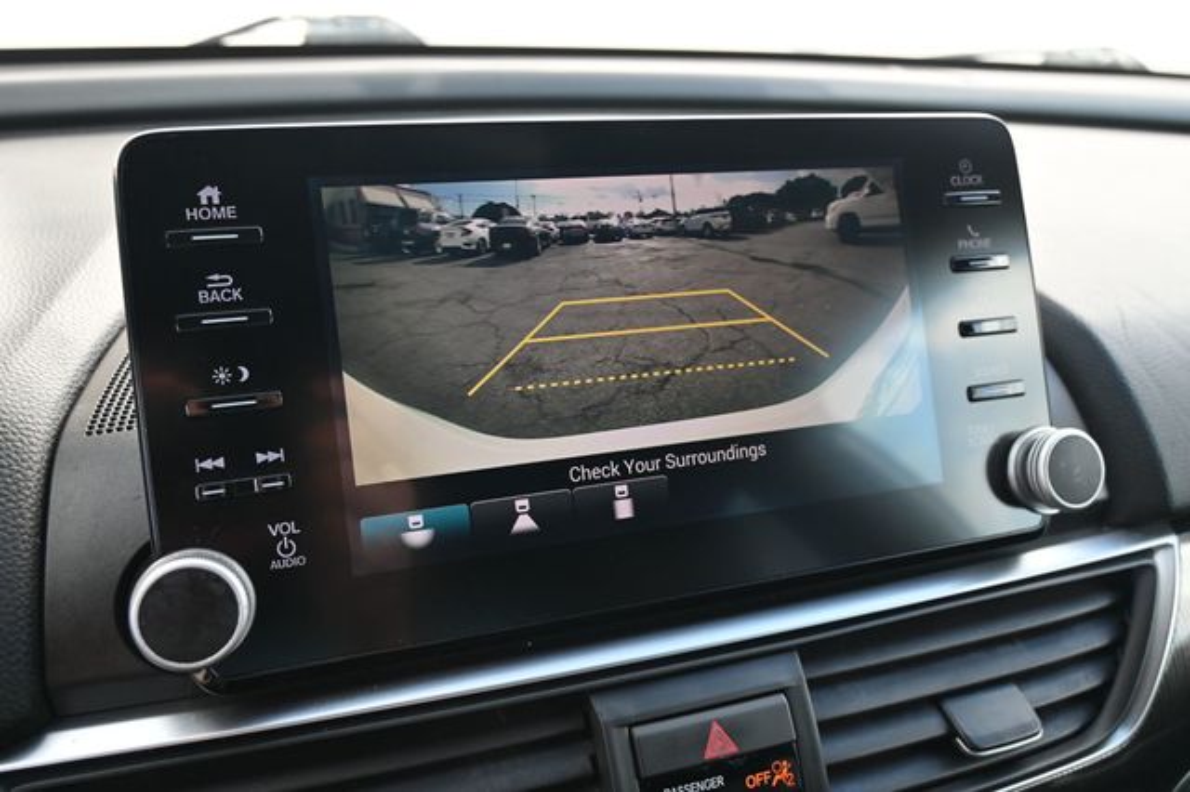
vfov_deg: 42.6
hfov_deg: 60.7
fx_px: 1016
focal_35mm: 31
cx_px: 595
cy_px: 396
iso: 400
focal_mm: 20.5
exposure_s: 1/250
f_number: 4
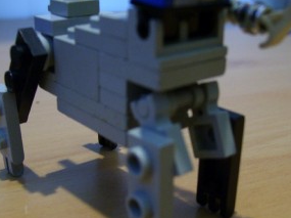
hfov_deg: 36.9
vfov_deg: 27.9
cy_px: 132
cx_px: 144
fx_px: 437
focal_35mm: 52
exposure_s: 1/8
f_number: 2.7
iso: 160
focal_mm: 6
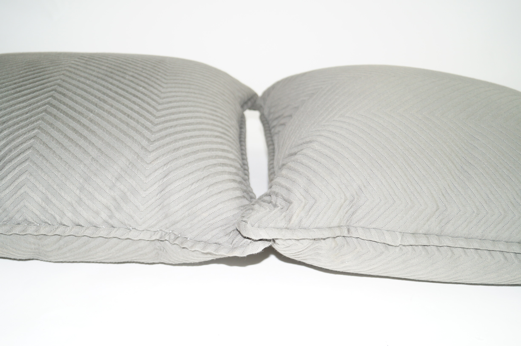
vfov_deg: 34.1
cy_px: 173
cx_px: 260
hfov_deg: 49.6
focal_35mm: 39
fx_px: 564
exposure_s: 1/60
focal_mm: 26
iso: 250
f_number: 4.5
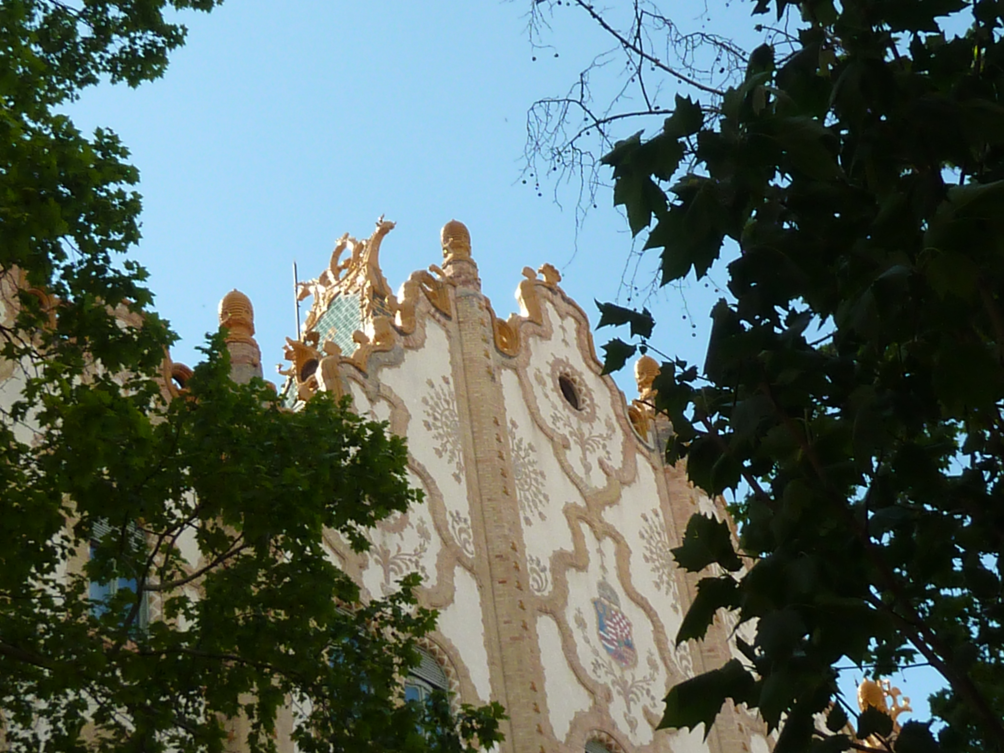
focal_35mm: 25
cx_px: 502
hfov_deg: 69.4
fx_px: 725
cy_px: 376
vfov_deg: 54.9
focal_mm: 4.1
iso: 80
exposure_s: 1/400
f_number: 3.3
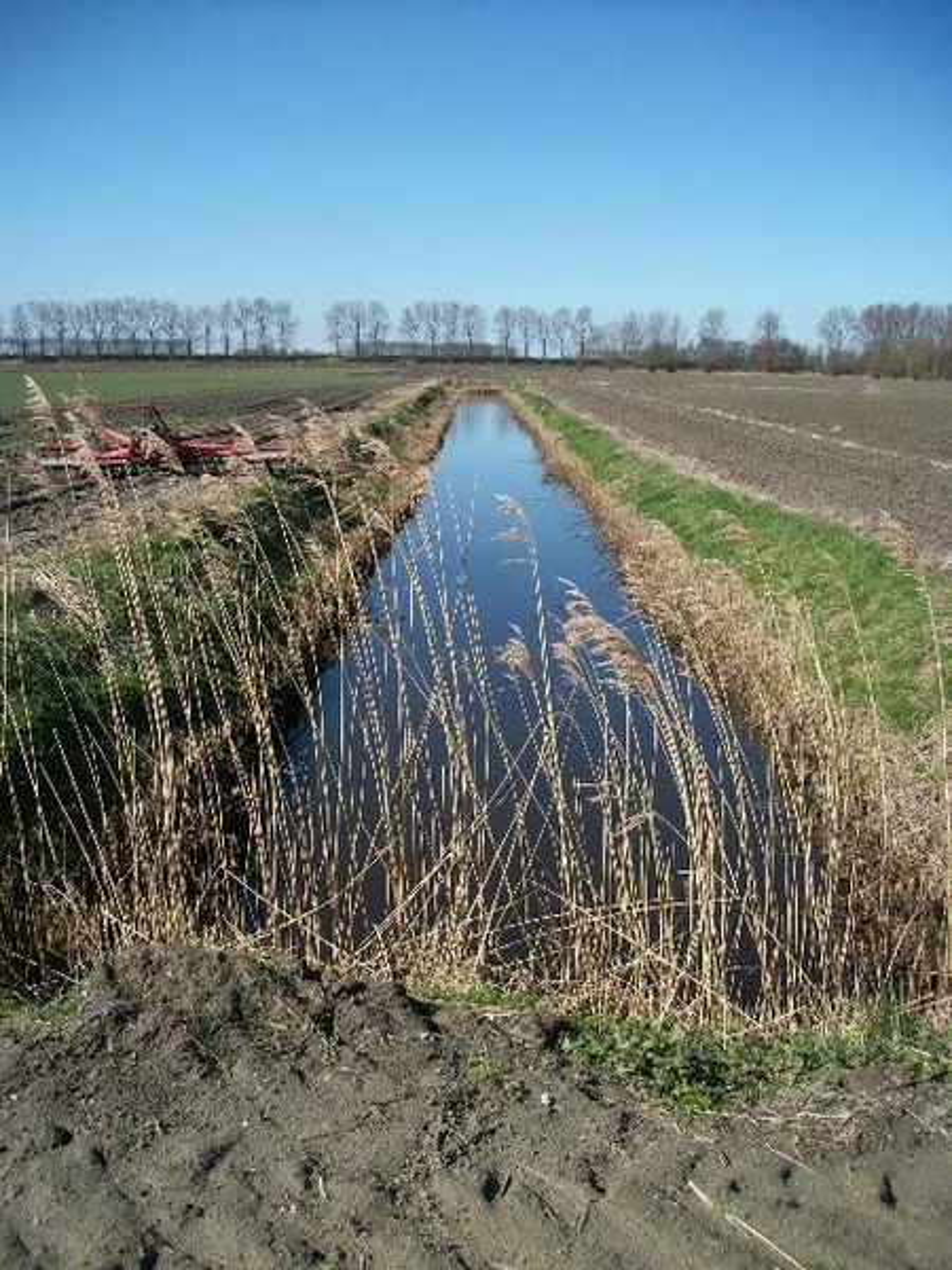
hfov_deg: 44.2
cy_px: 635
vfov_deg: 56.8
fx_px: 1173
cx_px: 476
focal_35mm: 32
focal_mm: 5.7
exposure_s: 1/160
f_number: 8.8
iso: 80
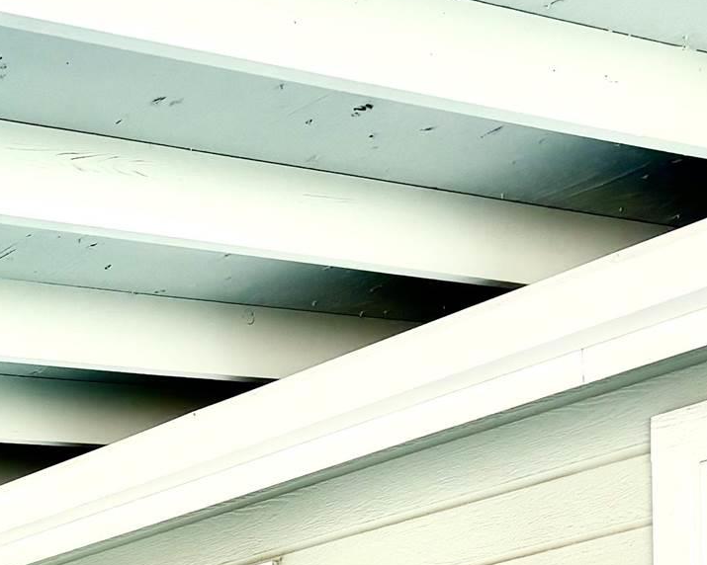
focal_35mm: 109
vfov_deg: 13.0
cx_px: -22
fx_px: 2281
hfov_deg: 17.2
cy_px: 966
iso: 50
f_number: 1.6
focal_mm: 5.96
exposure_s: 1/775
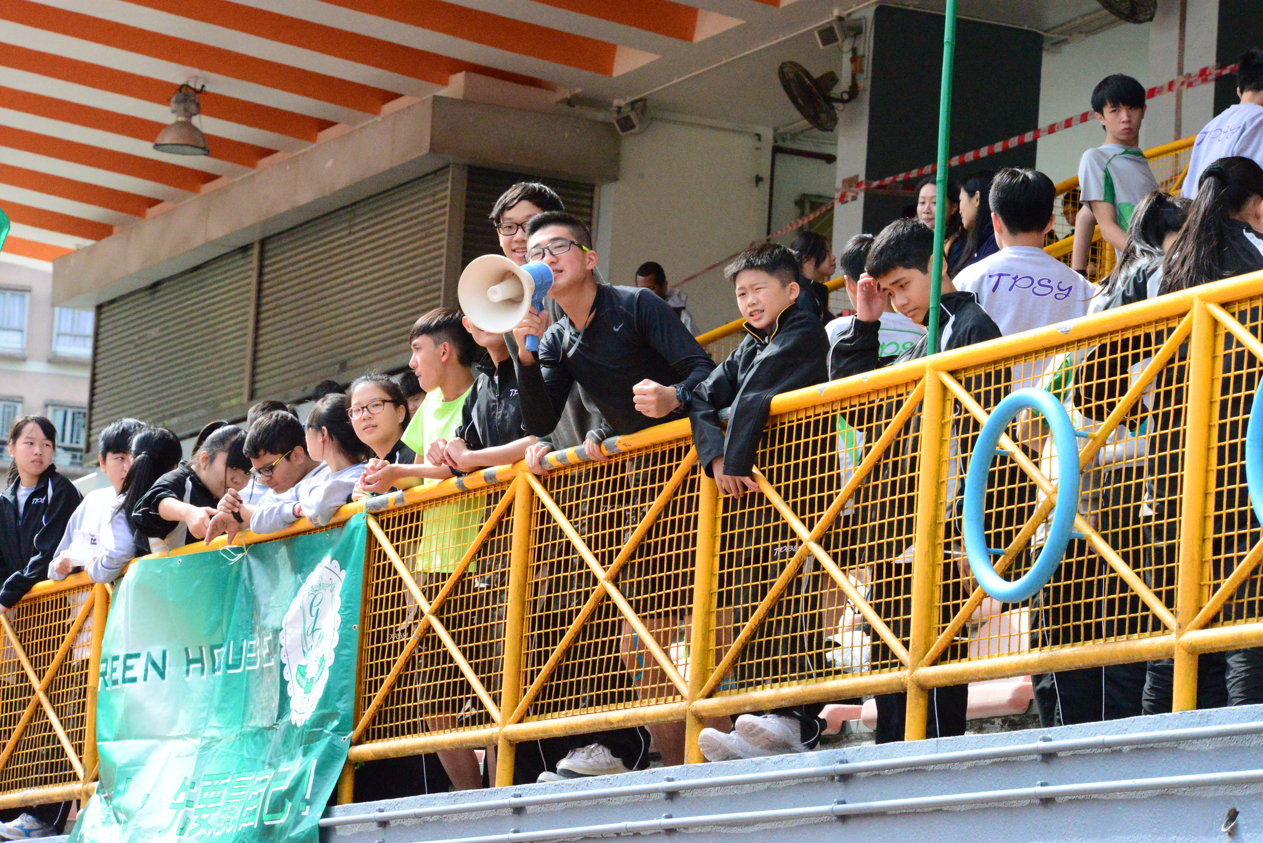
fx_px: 5089
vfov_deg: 9.5
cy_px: 422
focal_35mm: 145
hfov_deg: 14.1
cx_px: 632
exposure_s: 1/4000
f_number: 14
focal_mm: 145
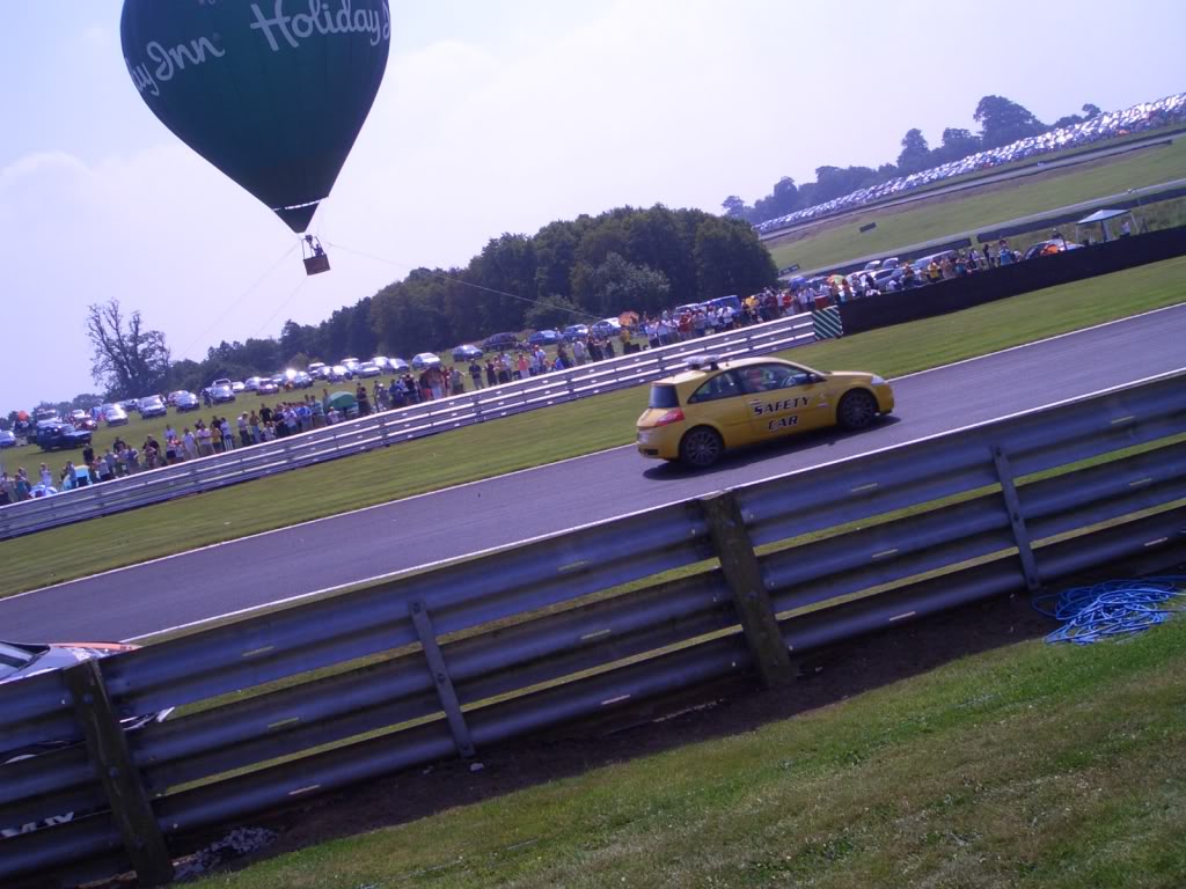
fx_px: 1233
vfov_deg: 39.7
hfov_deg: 51.4
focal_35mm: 36
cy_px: 444
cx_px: 593
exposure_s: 1/800
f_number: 4
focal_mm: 4.8
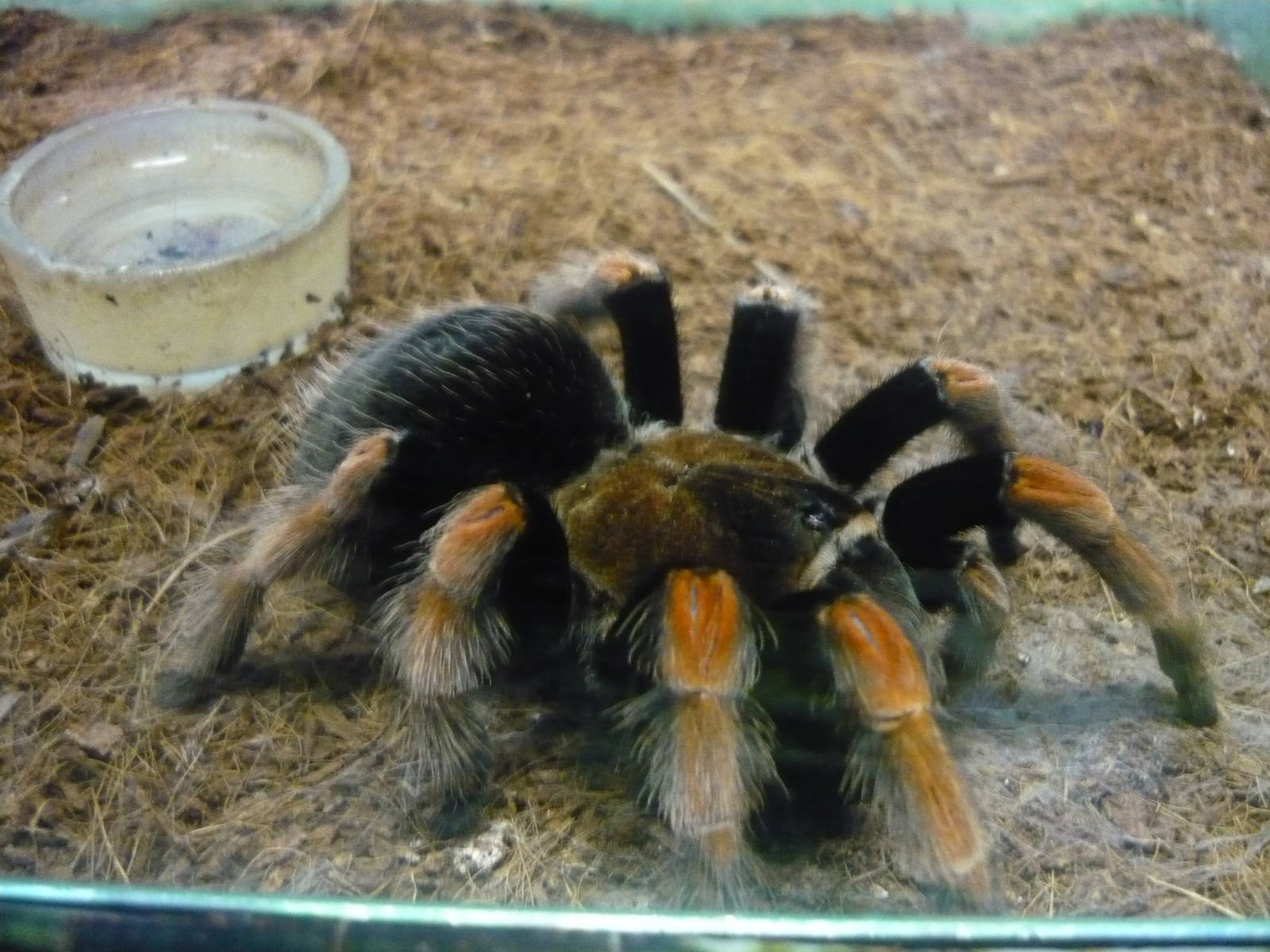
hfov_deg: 55.4
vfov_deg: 42.9
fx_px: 1211
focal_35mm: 33
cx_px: 635
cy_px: 476
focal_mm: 5.5
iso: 800
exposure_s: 1/8
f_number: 2.8
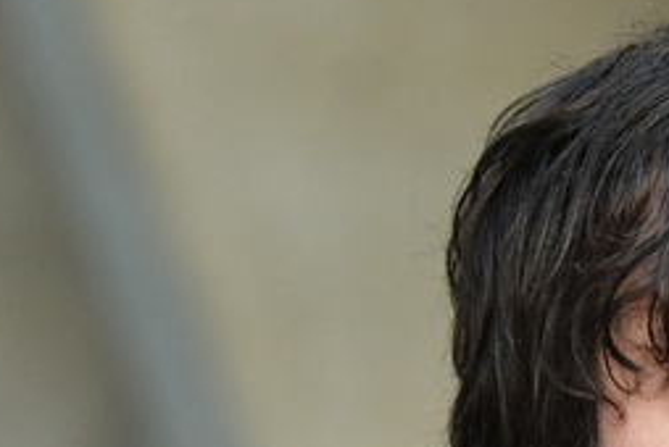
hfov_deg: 2.3
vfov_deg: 1.5
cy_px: 606
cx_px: 972
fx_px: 16856
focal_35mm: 906
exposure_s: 1/160
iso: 800
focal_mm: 150
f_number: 5.6
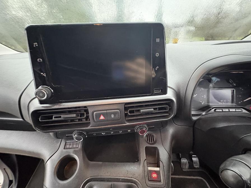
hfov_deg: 102.1
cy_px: 94
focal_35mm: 14
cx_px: 126
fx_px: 102
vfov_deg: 85.7
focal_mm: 2.22
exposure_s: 1/30
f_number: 2.2
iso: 1000
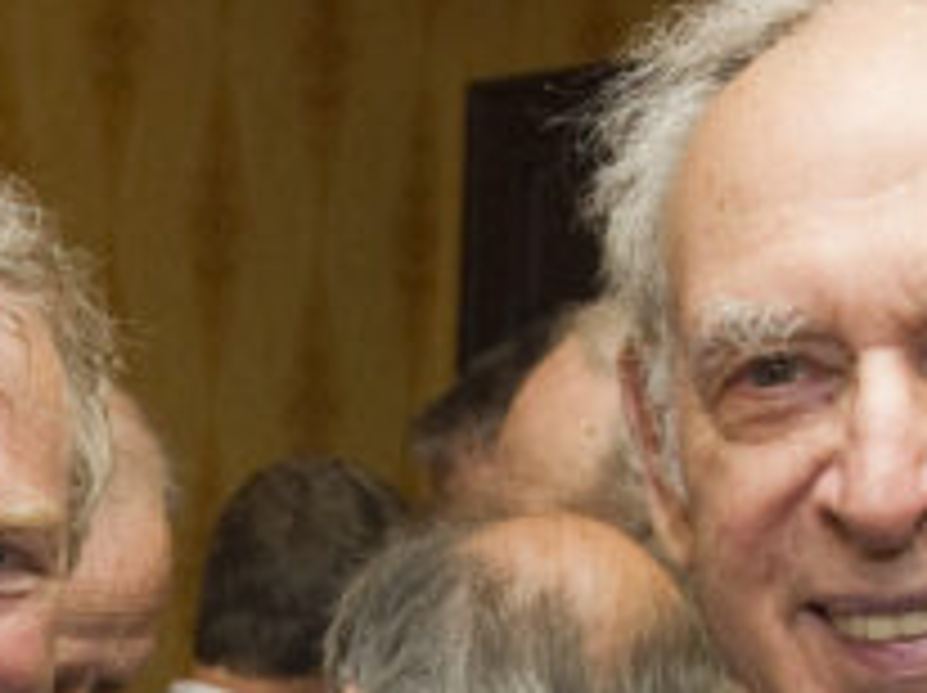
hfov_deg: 12.6
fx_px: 4092
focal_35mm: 153
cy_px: 1190
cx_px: -248
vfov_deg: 9.3
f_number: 5.6
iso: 1250
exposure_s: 1/60
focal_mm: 32
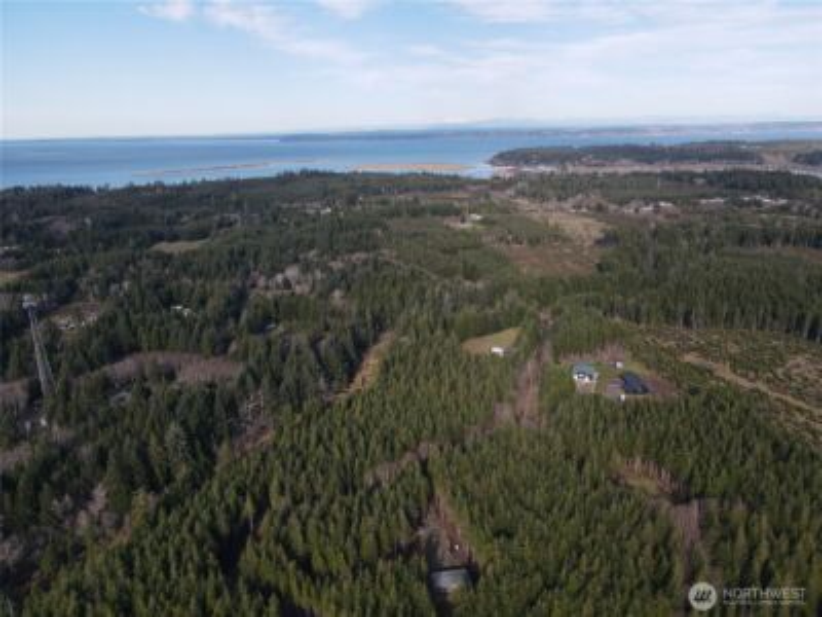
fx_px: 570
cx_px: 411
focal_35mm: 24
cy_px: 308
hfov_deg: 71.6
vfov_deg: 56.8
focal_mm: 4.5
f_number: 2.8
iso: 100
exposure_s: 1/500
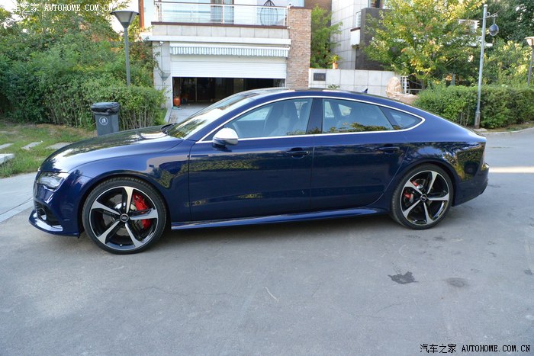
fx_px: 401
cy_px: 178
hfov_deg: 67.4
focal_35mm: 27
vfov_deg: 47.9
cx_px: 267
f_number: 4.5
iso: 280
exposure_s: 1/125
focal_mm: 10
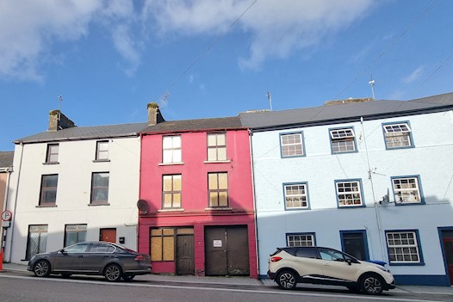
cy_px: 196
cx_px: 199
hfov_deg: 89.6
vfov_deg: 66.0
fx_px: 227
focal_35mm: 18
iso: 50
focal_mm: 2.2
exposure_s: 1/1644
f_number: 2.2
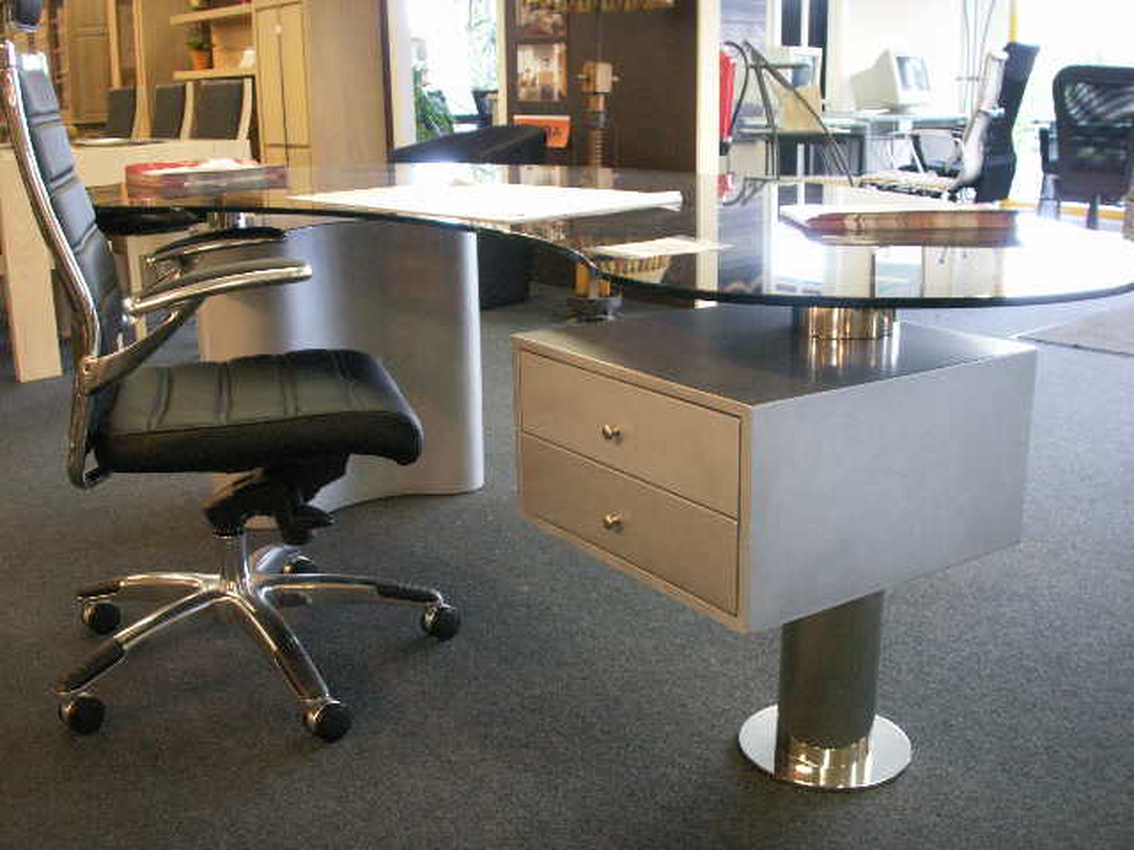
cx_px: 567
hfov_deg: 50.1
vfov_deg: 38.7
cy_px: 425
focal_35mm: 37
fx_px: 1212
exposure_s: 1/10
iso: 160
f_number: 3.5
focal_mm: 7.7
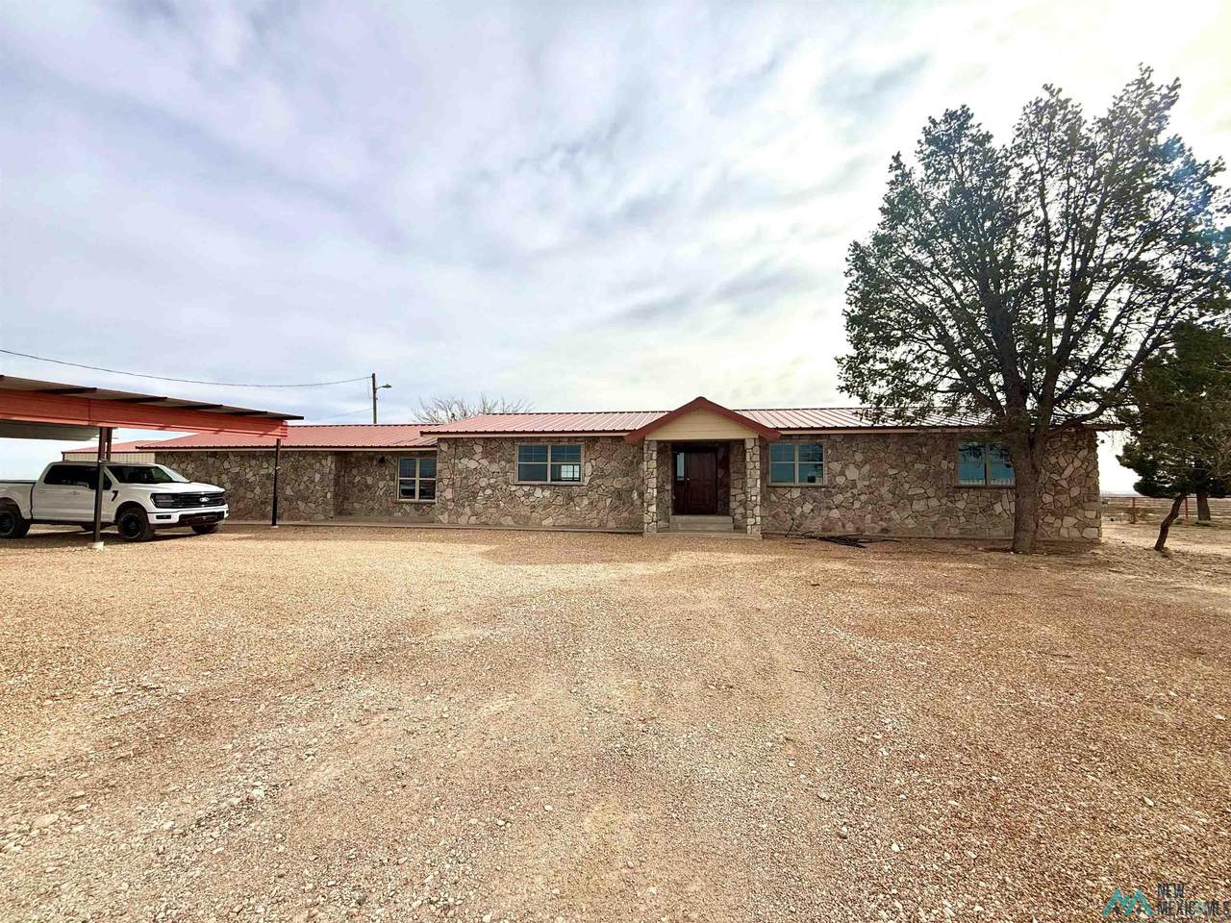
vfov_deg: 85.7
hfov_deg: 102.1
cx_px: 616
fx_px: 498
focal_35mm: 14
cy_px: 462
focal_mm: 2.22
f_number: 2.2
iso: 50
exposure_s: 1/4425
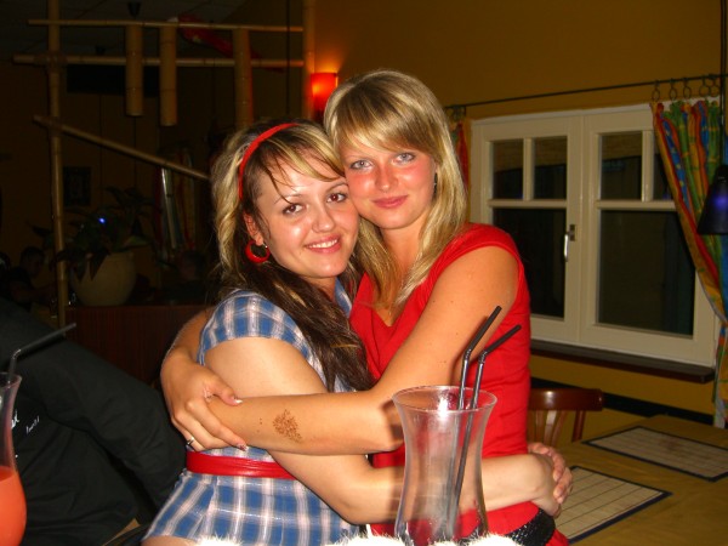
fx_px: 799
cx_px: 364
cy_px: 273
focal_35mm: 38
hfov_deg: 49.0
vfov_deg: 37.7
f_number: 2.8
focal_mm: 7.9
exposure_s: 1/60
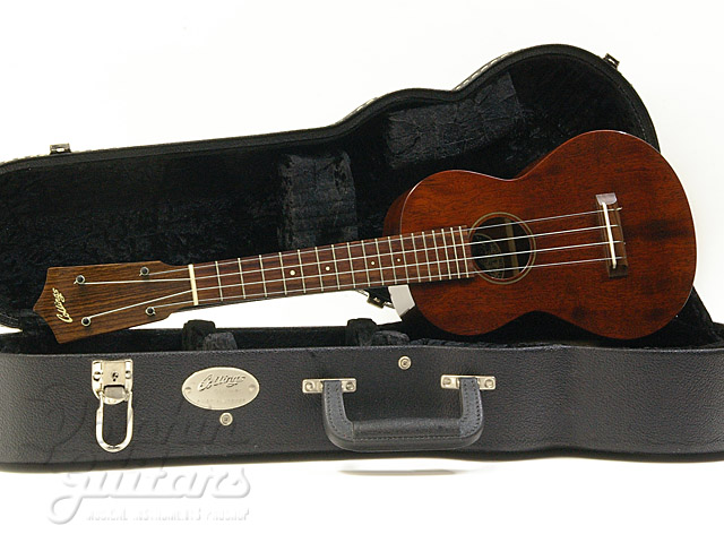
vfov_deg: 18.7
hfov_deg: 24.7
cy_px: 272
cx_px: 362
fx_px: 1652
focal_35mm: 79
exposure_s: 4
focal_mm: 53
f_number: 27
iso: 800
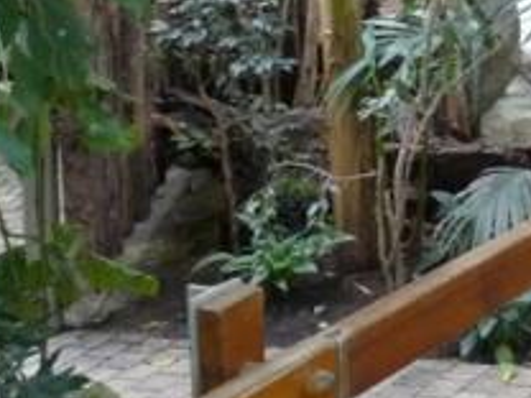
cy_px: -199
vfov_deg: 13.4
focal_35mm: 104
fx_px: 1595
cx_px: 906
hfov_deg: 16.4
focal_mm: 4.8
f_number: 2.8
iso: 400
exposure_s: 1/15
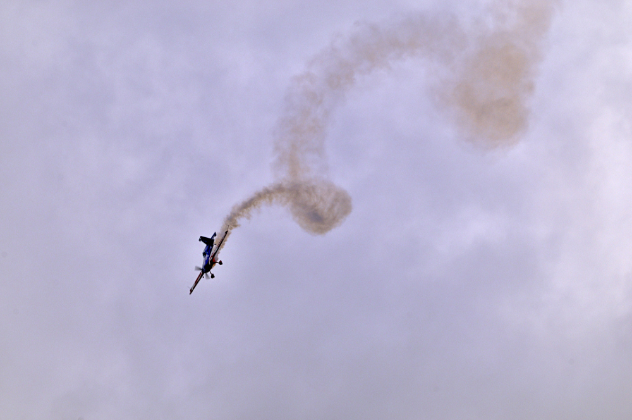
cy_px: 210
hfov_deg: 4.6
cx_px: 316
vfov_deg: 3.0
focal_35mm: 450
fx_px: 7890
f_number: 11
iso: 200
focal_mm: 300
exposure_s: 1/500
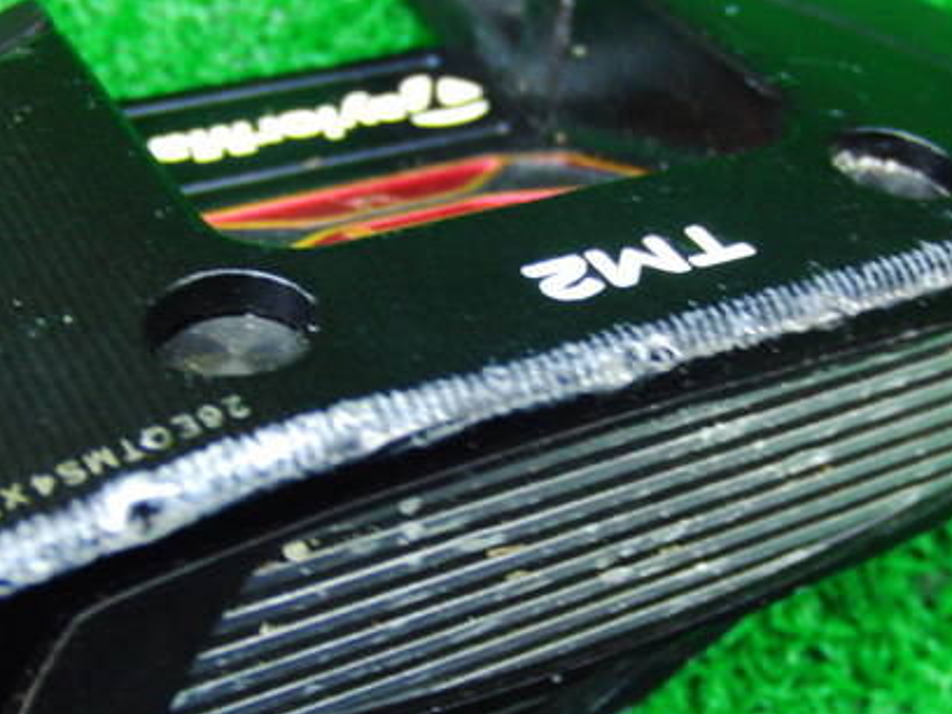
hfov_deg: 33.2
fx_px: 1595
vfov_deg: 25.2
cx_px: 520
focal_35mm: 58
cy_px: 408
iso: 400
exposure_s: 1/13
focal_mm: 6.42
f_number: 3.6
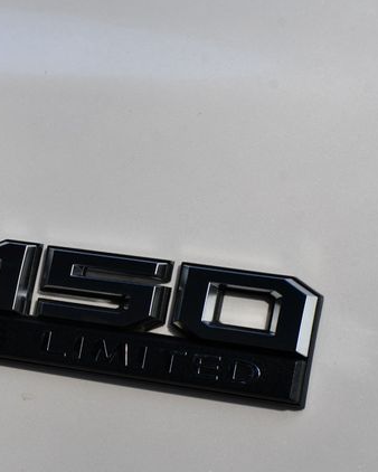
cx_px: 45
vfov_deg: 9.2
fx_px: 2921
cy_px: 236
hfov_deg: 7.4
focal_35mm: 209
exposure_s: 1/250
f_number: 8
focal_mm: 98
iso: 125
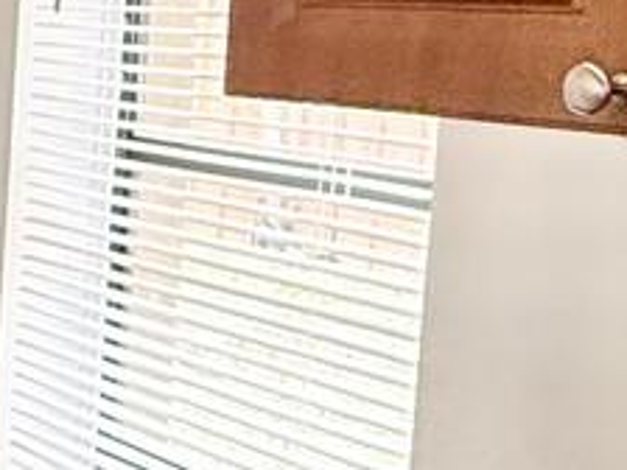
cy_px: 137
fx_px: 1811
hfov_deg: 13.5
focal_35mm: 100
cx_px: -929
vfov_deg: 14.8
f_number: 2.2
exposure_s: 1/120
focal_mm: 2.22
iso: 320
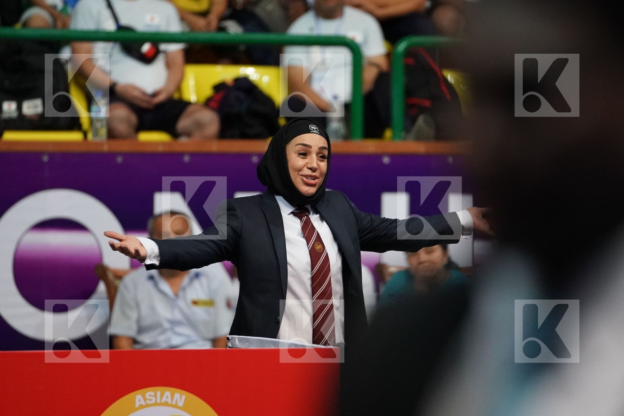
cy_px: 208
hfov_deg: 6.9
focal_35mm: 300
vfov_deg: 4.6
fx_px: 5200
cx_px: 312
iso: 5000
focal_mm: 200
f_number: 2.8
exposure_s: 1/1000
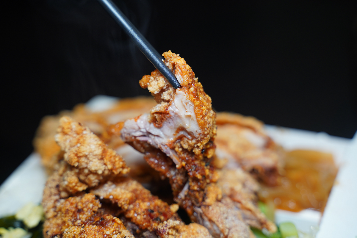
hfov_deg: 27.0
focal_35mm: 75
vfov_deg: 18.2
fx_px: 744
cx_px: 178
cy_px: 119
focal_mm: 75
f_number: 4
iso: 400
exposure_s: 1/80
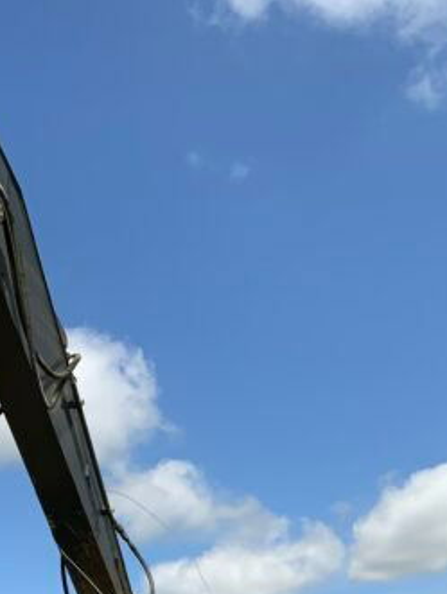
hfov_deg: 21.0
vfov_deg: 25.0
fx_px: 1203
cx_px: 237
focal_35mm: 70
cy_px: 716
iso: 16
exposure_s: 1/2538
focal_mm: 3
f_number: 1.8
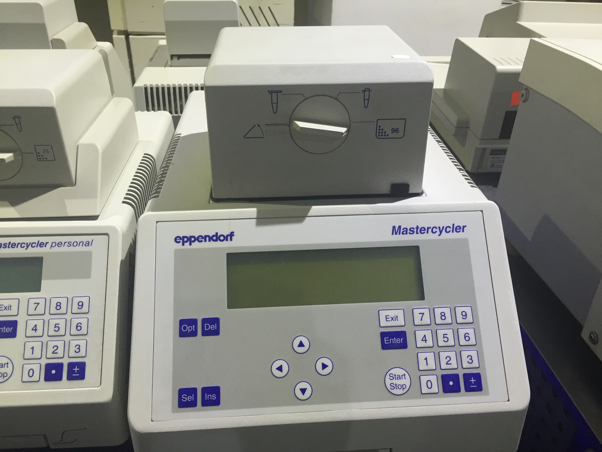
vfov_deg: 48.2
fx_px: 504
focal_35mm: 29
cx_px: 301
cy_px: 226
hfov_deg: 61.7
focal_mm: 4.15
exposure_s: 1/33
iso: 100
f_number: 2.2
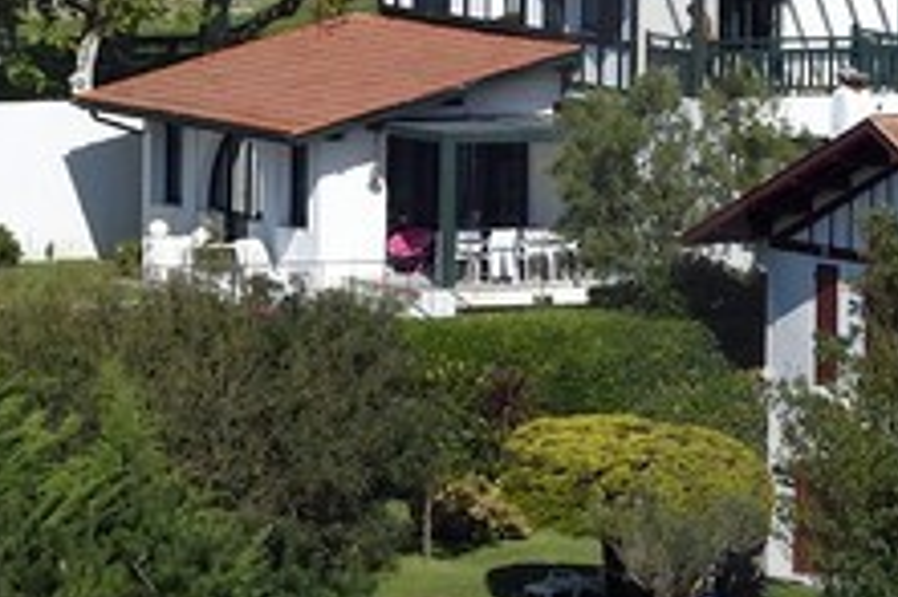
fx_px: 19890
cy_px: -199
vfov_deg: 1.7
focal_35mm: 798
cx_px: 2182
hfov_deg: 2.6
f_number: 14
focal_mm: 110
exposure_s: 1/320
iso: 200
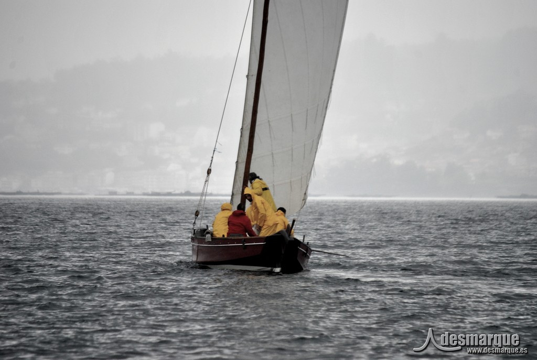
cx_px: 268
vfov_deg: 5.1
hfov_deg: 7.6
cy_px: 180
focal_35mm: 270
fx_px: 4035
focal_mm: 180
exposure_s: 1/320
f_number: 5.6
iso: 400
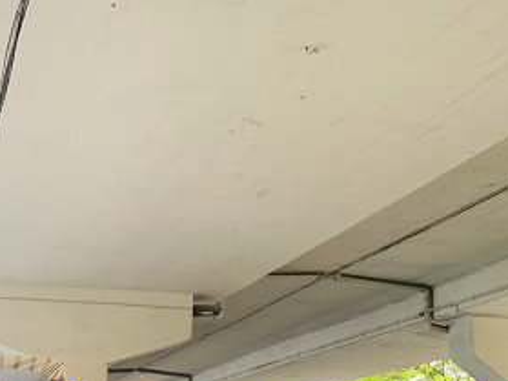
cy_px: 408
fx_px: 821
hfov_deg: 32.6
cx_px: 46
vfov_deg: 24.5
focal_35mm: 56
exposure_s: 1/122
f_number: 1.8
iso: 32
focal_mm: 4.25
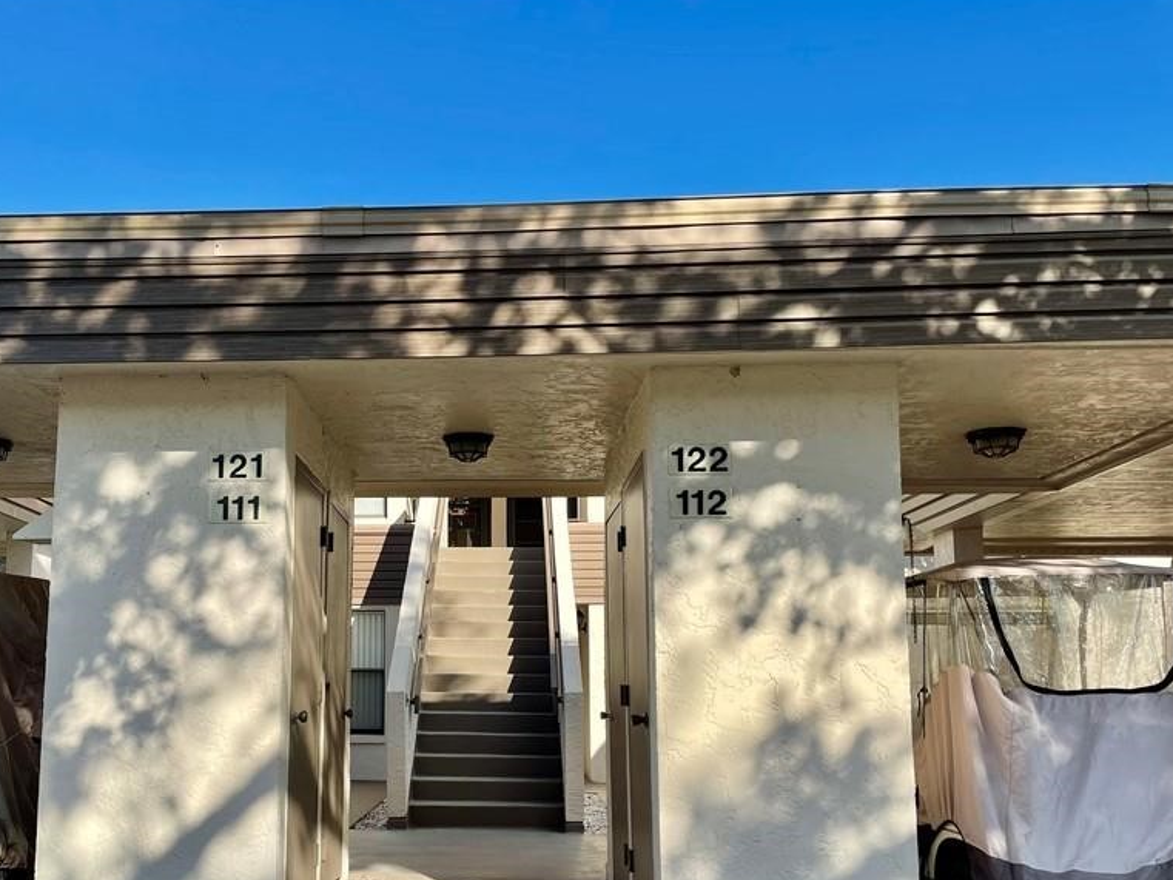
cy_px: 575
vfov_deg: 40.3
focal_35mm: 35
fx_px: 1186
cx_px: 433
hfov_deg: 52.0
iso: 32
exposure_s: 1/2020
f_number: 1.6
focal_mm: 4.2
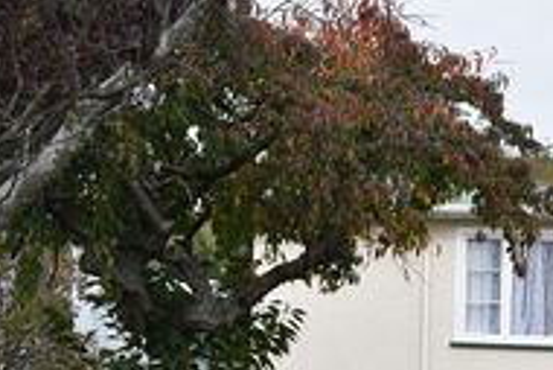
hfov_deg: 22.0
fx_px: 1310
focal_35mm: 85
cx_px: 669
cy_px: 383
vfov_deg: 15.7
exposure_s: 1/320
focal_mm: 23
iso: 200
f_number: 9
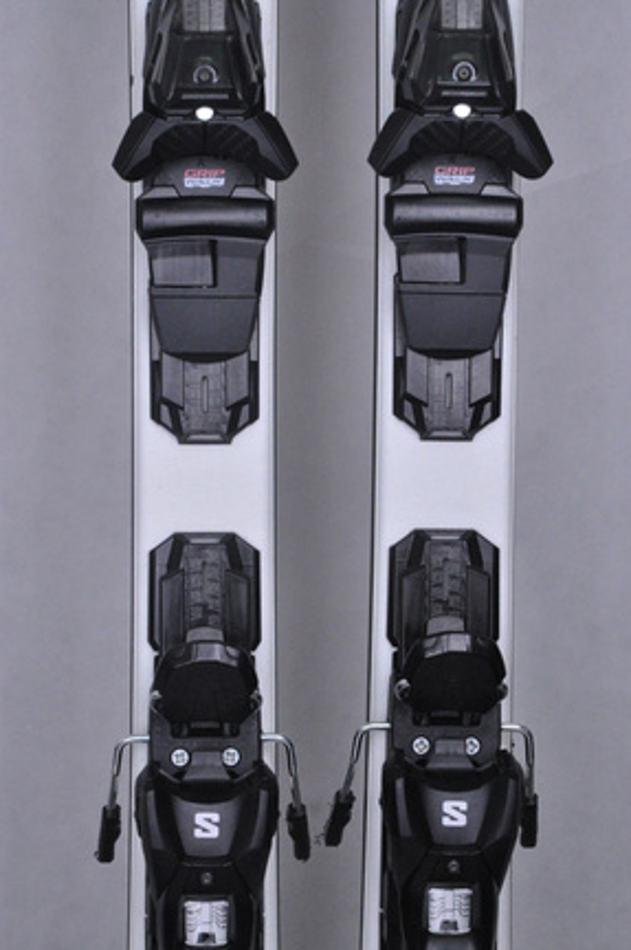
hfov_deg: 10.9
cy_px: 482
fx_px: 3294
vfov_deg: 16.4
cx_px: 320
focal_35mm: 125
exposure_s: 1/125
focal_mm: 80
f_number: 9.5
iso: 3200
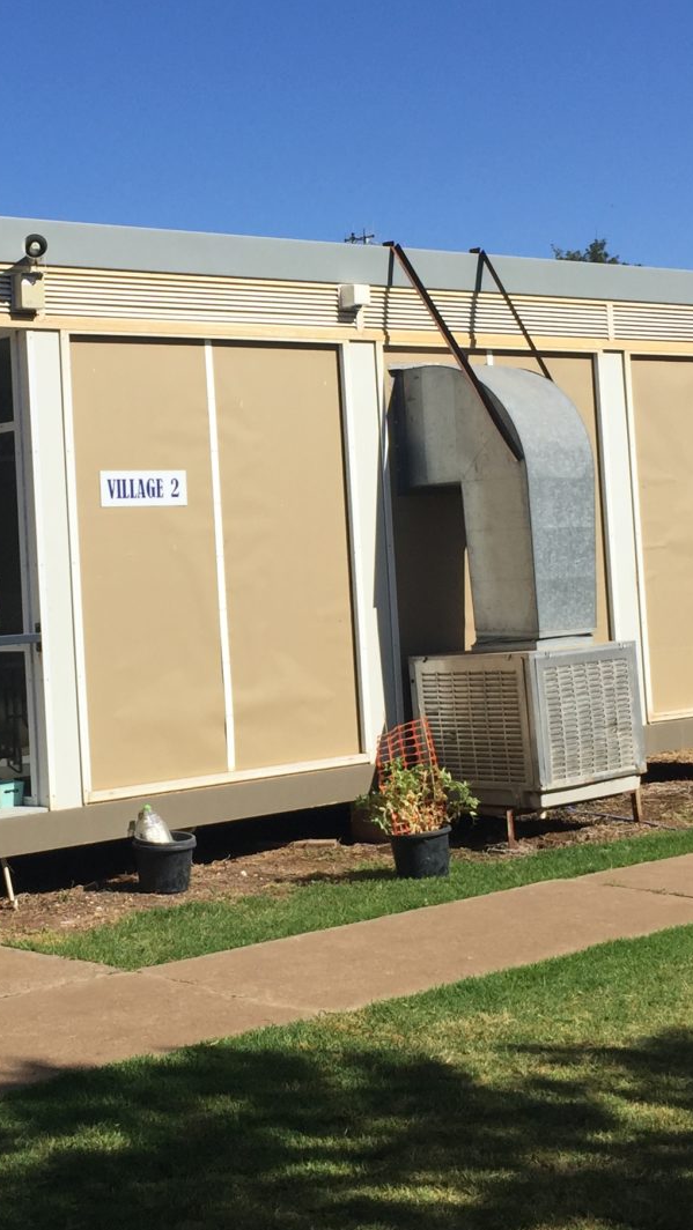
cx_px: 132
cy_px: 498
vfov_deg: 36.5
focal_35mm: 57
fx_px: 1861
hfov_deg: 20.8
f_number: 2.2
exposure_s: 1/3049
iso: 32
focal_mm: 4.15
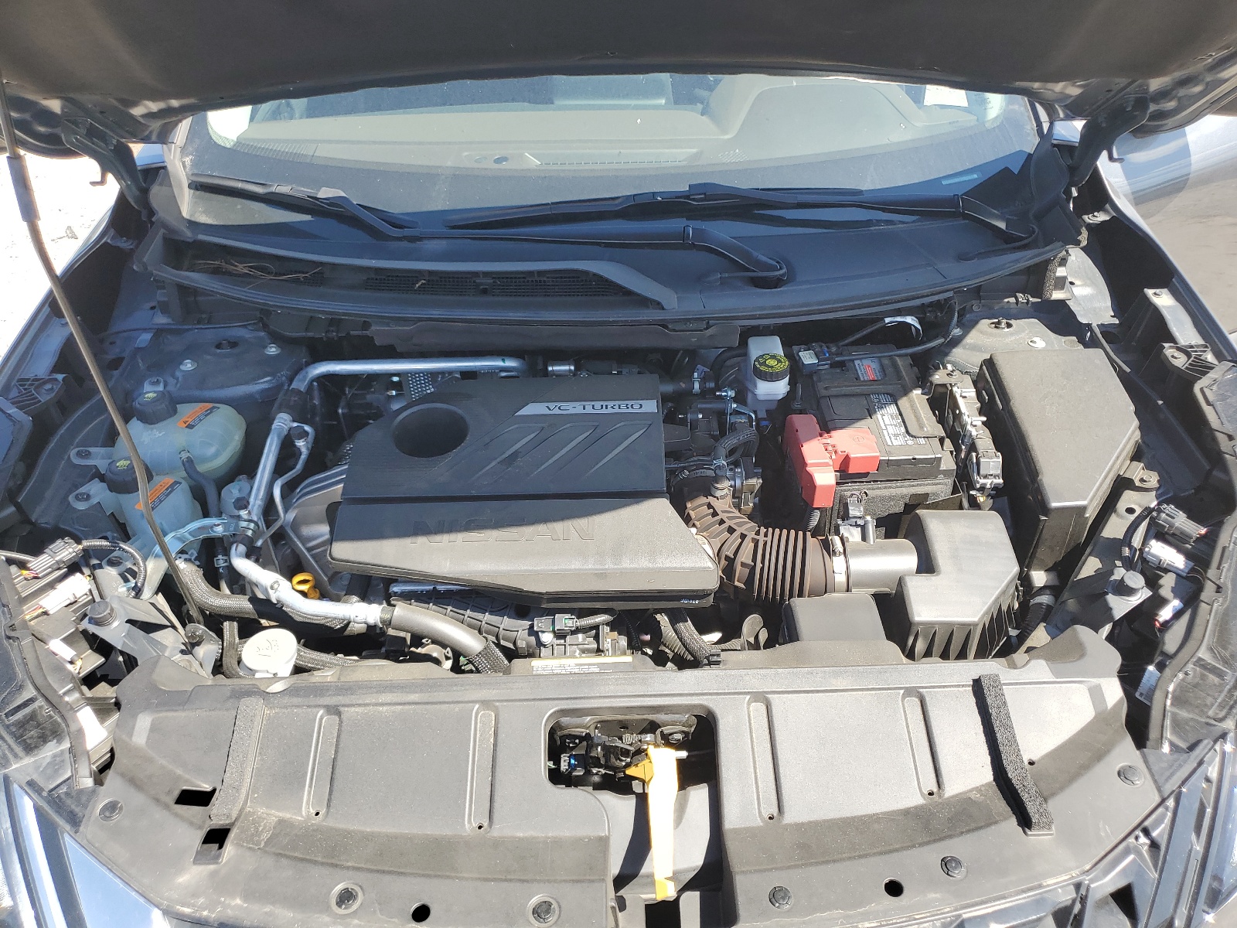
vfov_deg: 53.1
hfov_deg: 67.3
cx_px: 618
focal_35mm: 26
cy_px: 464
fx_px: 929
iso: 50
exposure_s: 1/833
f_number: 1.5
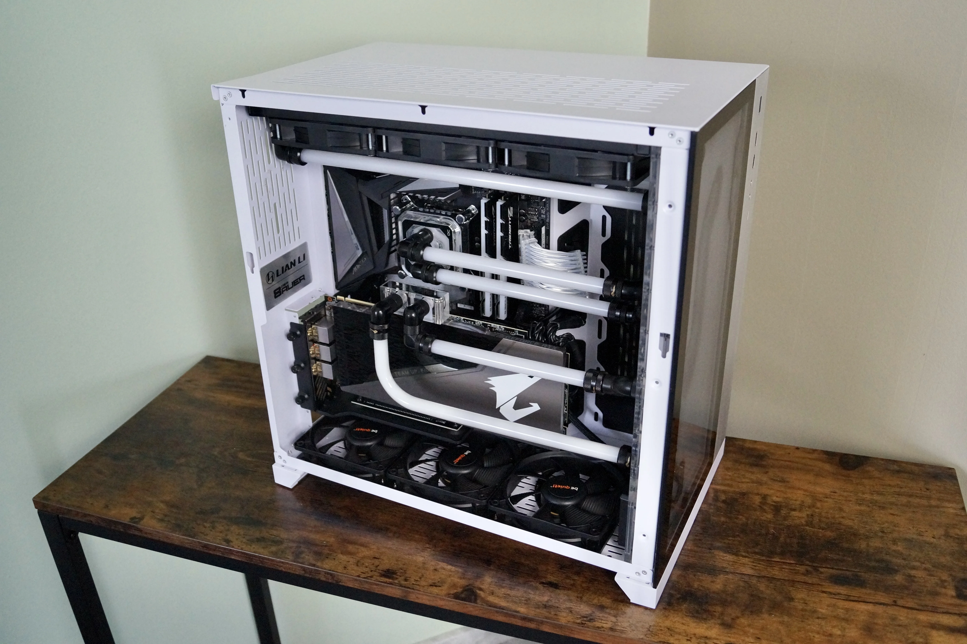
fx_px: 805
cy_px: 322
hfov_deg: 62.0
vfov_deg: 43.6
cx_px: 484
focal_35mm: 30
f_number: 4
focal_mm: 20
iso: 2000
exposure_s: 1/160
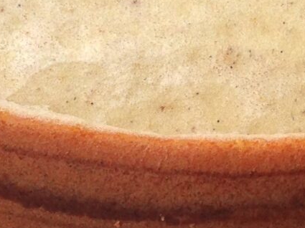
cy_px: -37
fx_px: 1752
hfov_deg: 9.9
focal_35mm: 199
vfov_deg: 7.4
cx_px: 234
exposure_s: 1/374
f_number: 2.4
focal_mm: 4.12
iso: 50
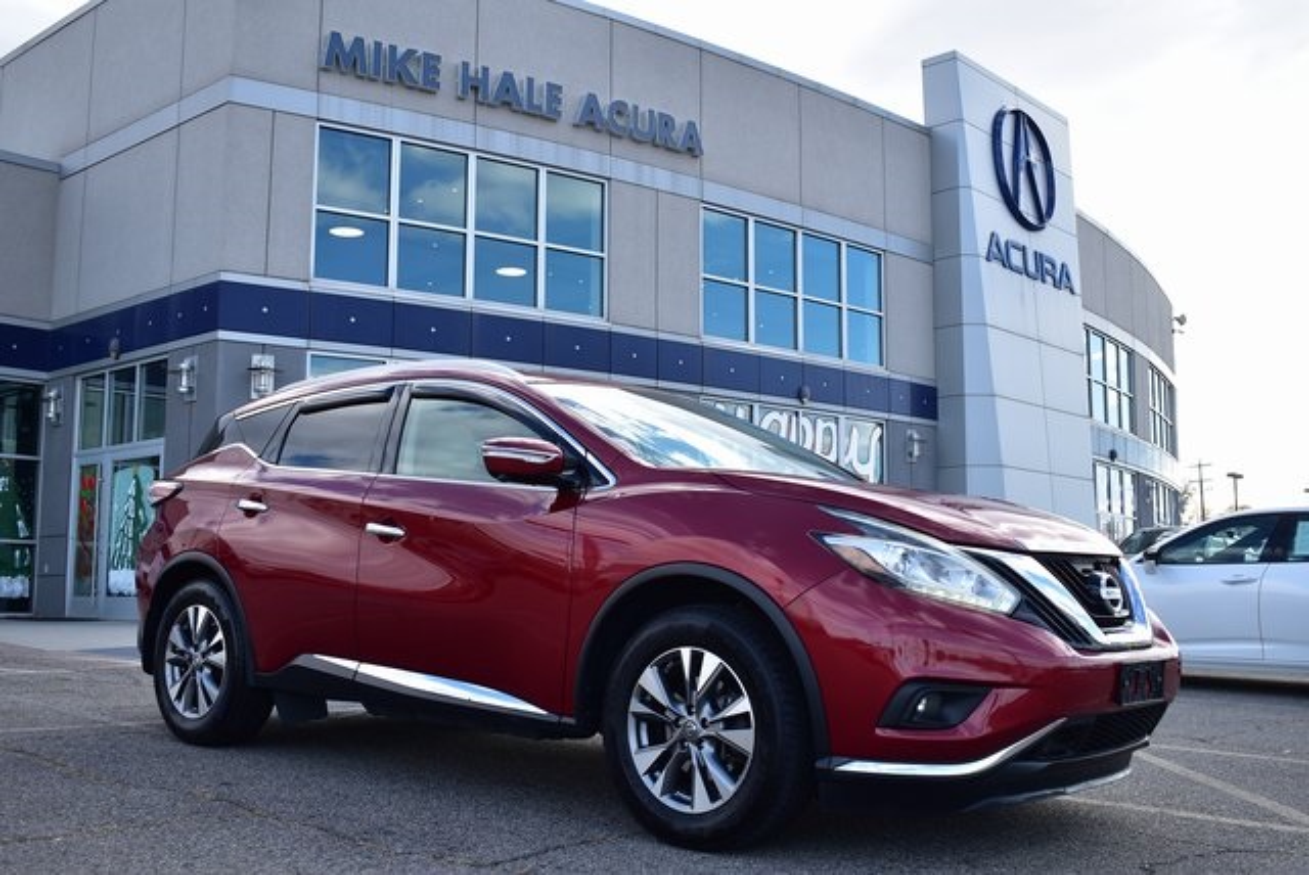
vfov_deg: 36.9
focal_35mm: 36
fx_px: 1310
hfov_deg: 53.1
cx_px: 654
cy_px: 438
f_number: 6.3
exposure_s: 1/160
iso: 100
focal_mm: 24
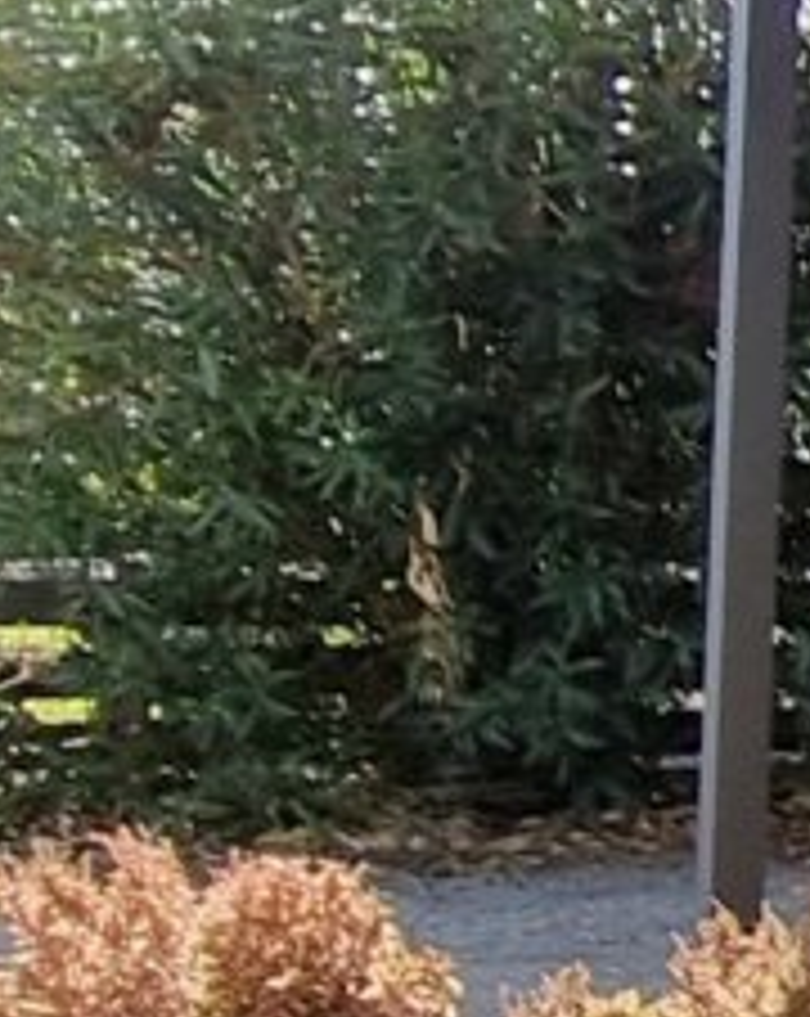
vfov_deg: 17.8
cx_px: 2754
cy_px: 324
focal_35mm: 108
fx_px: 3245
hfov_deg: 9.4
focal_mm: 2.2
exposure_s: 1/554
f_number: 2.2
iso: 50
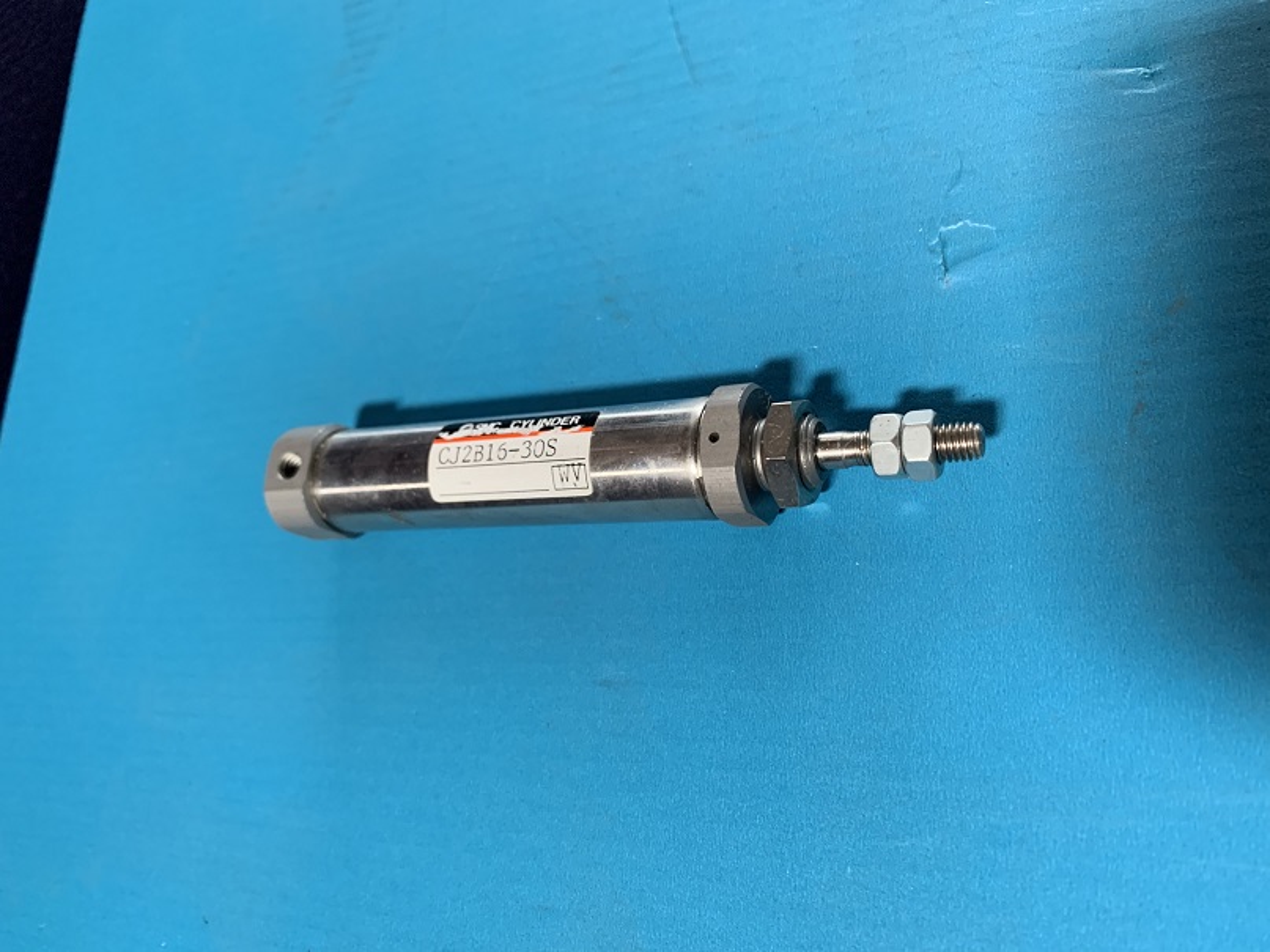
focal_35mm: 26
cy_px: 476
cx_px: 635
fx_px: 954
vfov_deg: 53.1
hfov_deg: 67.3
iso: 200
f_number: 1.8
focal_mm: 4.25
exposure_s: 1/60
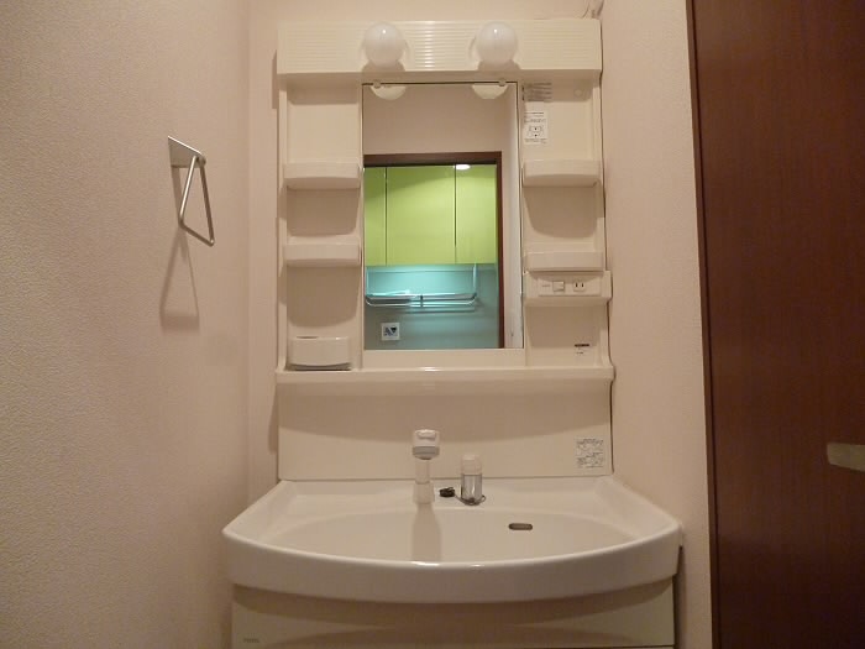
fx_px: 700
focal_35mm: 28
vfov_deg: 49.7
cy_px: 324
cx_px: 432
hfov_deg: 63.4
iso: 400
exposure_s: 1/25
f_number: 3.1
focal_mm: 5
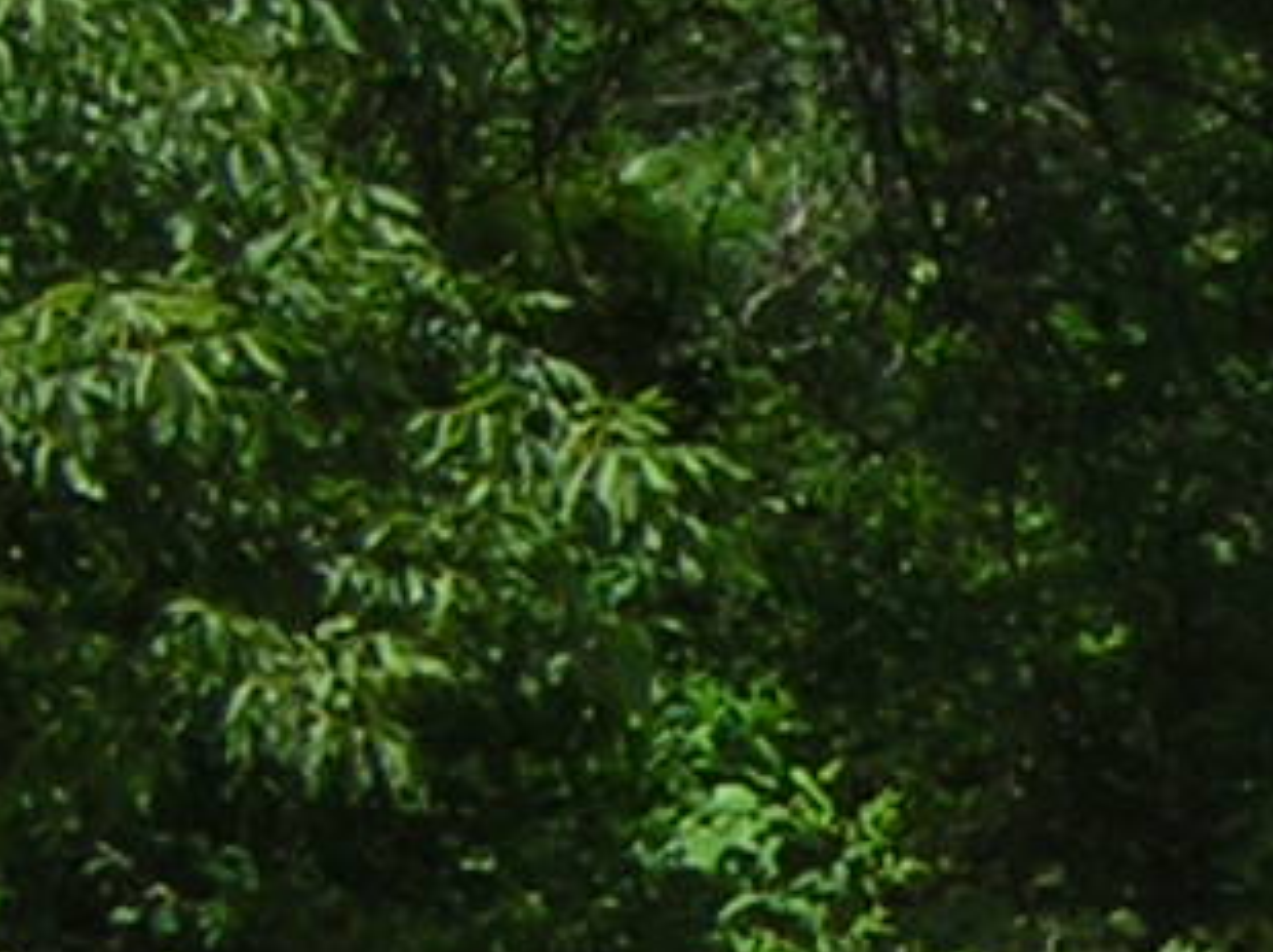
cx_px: 2985
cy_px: 973
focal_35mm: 186
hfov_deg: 9.5
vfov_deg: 7.9
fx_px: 6835
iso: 50
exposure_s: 1/308
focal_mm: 4.7
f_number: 5.2
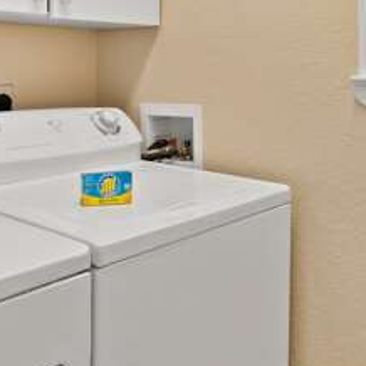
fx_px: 538
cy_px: 65
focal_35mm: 45
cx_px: 126
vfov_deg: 36.1
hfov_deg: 37.2
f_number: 8
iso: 800
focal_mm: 10
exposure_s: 1/3
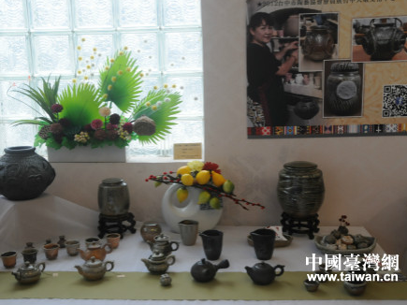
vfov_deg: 33.6
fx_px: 505
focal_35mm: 43
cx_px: 196
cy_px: 151
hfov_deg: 43.9
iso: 800
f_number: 4.5
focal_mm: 26
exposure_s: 1/80
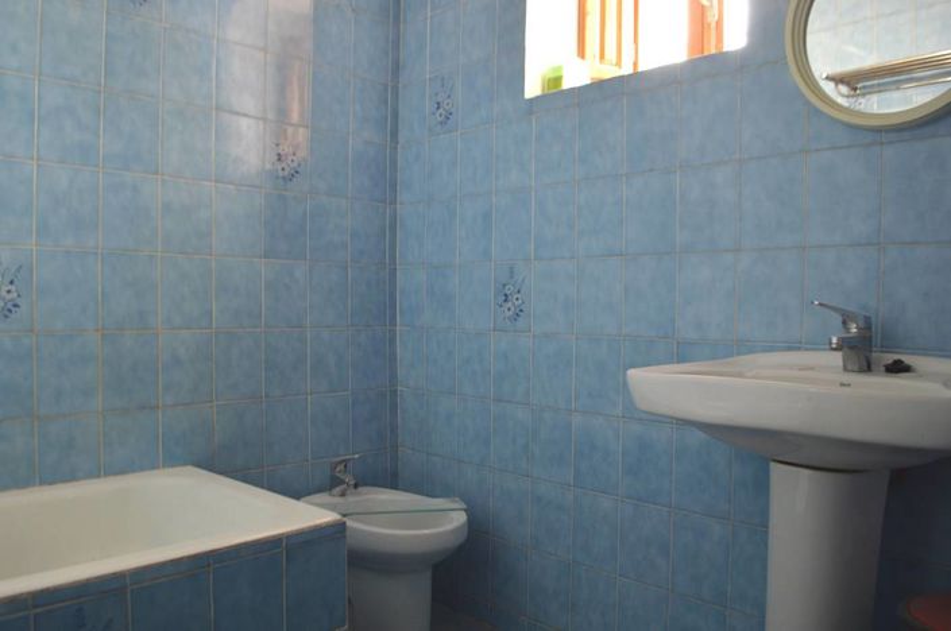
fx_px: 712
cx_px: 476
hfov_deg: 67.5
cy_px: 316
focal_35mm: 27
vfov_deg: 47.8
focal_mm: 18
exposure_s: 1/15
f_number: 3.5
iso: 560
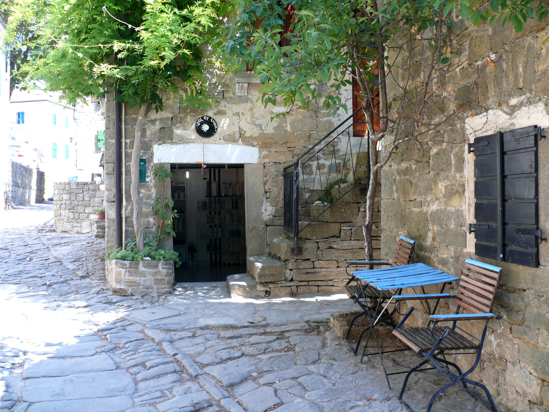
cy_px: 206
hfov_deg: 52.6
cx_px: 274
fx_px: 555
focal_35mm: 35
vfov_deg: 40.7
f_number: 2.8
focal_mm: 7.4
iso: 100
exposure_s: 1/60
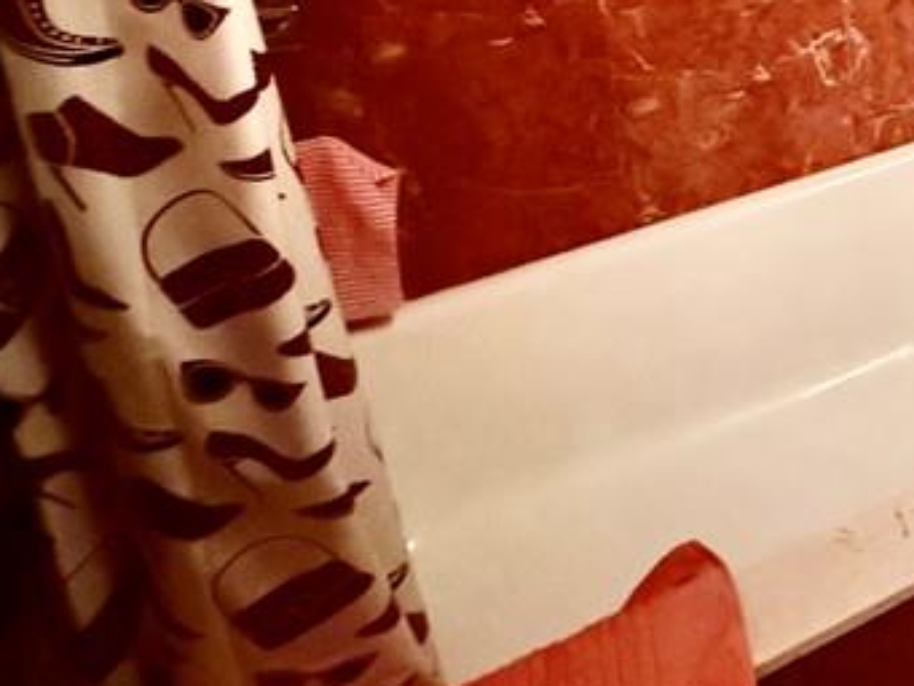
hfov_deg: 33.0
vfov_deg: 26.8
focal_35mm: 42
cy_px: -284
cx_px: 1190
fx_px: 1109
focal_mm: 2.22
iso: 2000
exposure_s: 1/30
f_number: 2.2
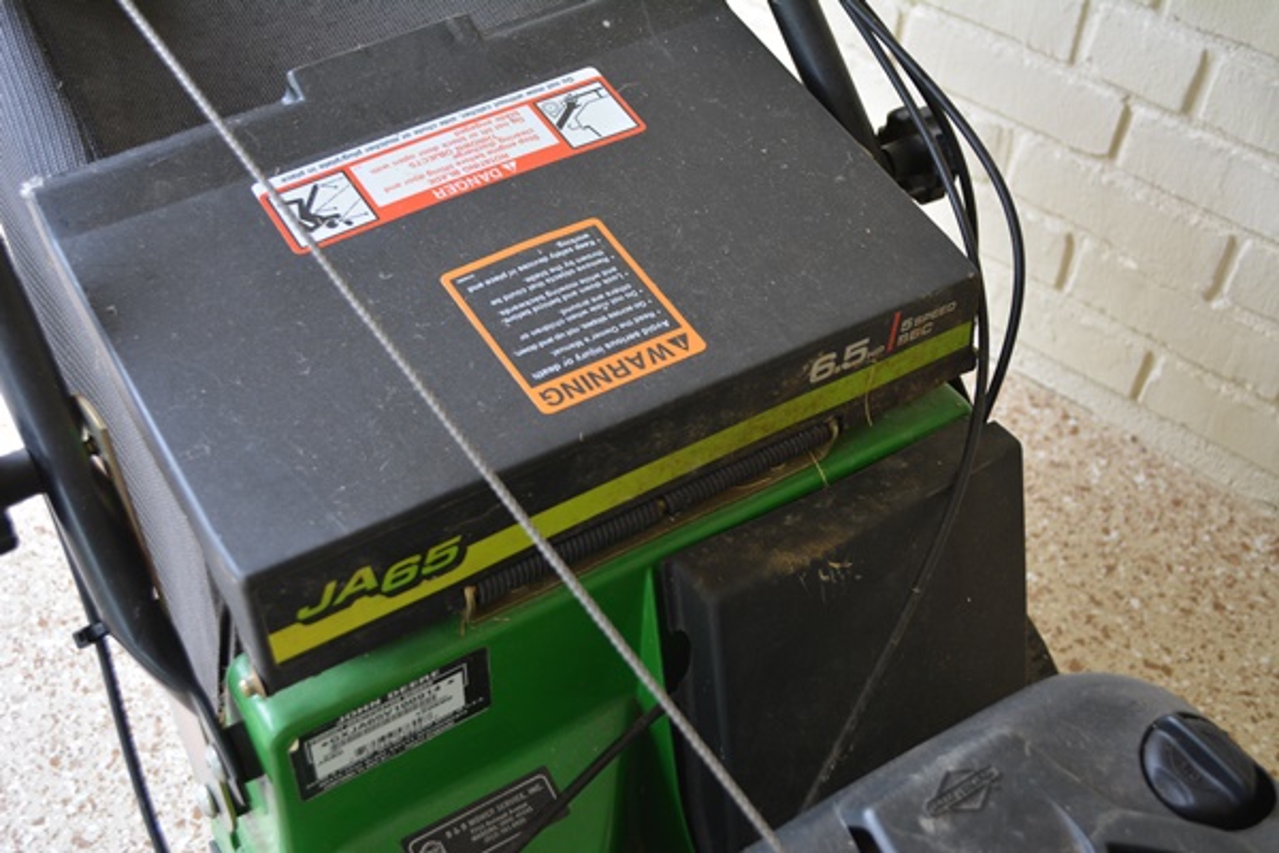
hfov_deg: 49.6
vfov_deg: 34.2
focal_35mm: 39
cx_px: 640
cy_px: 426
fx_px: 1385
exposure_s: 1/80
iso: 400
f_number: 4.5
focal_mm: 26
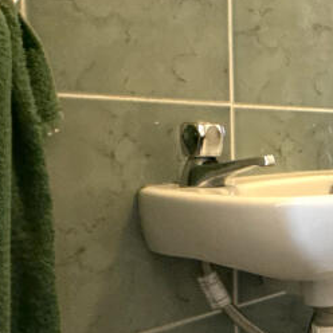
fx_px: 555
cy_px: 154
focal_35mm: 51
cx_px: 528
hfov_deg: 24.2
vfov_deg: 33.4
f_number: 2.2
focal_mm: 2.22
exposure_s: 1/100
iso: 320
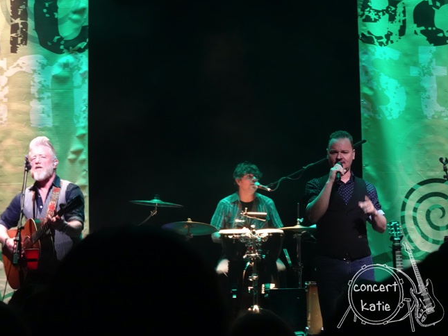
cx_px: 224
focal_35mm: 131
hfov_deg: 15.1
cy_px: 169
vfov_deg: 11.3
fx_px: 1696
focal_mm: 20.59
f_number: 5.6
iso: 800
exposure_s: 1/20
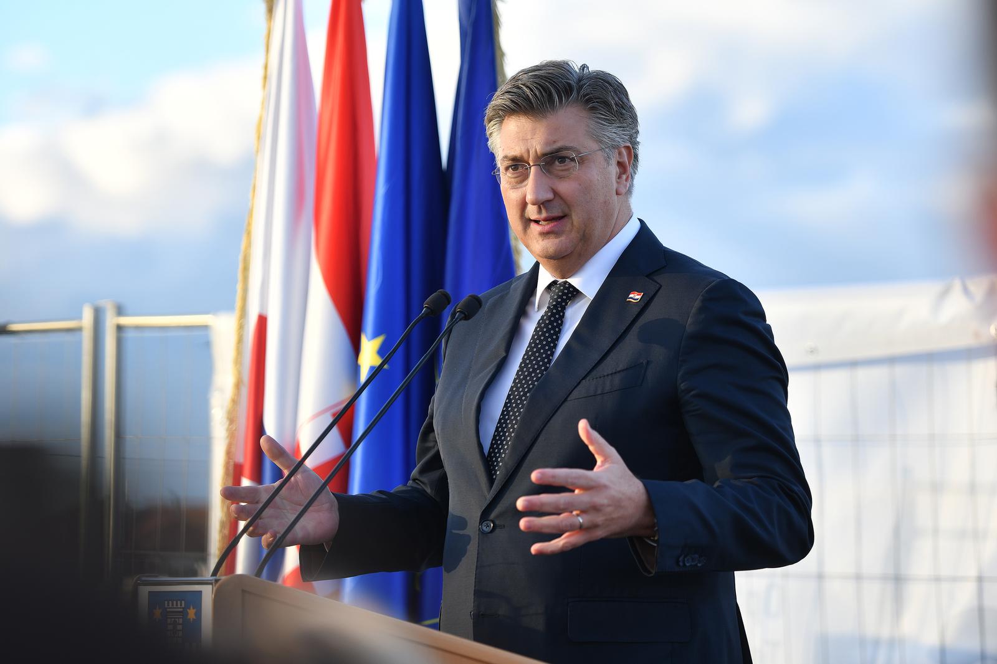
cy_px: 332
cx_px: 498
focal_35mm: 120
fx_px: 3322
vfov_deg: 11.4
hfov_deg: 17.1
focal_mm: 120
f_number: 4
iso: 80
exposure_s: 1/200
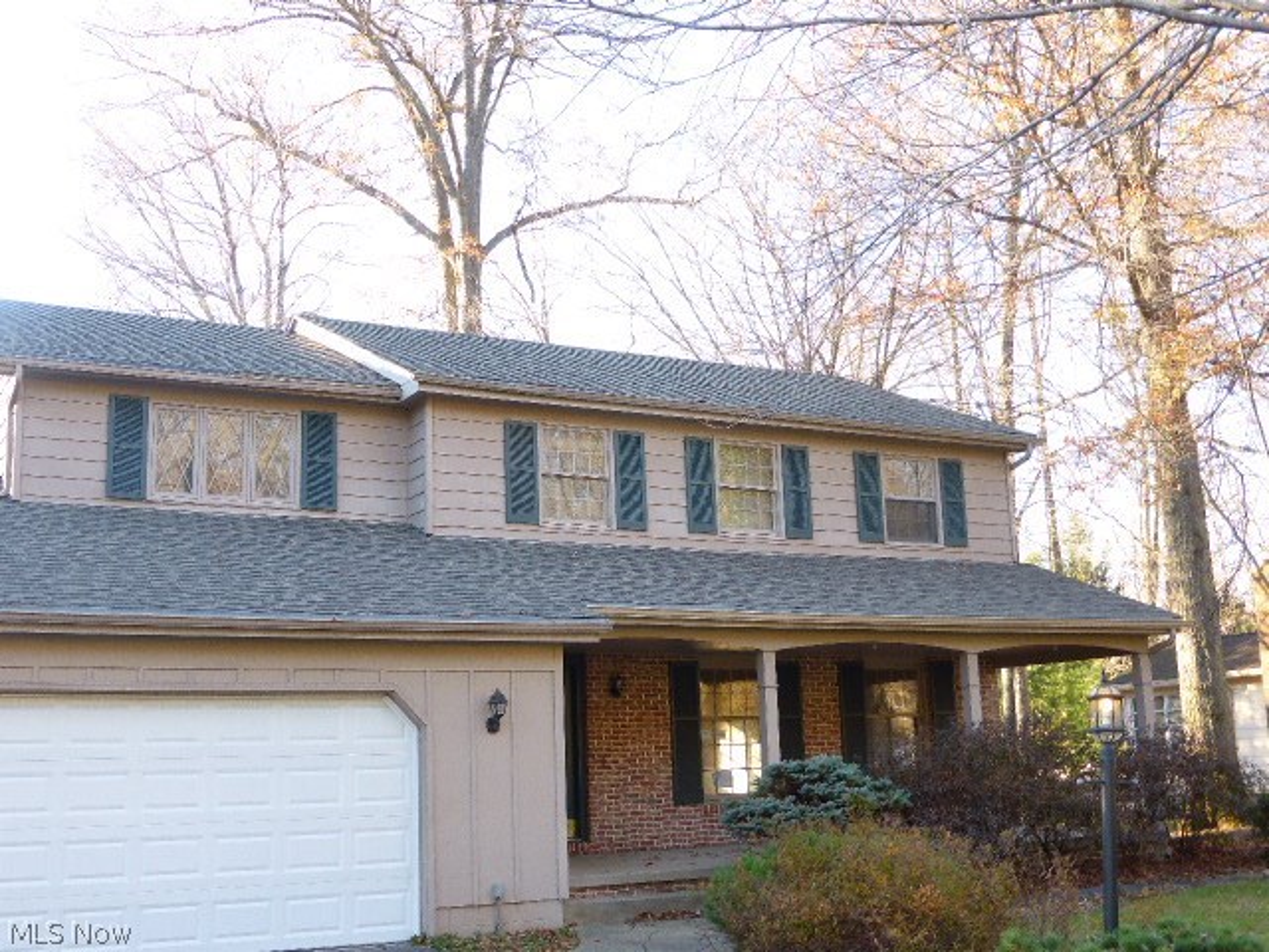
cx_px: 634
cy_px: 476
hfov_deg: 45.8
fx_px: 1503
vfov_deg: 35.1
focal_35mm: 41
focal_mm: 7.4
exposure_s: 1/60
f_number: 3.9
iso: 160
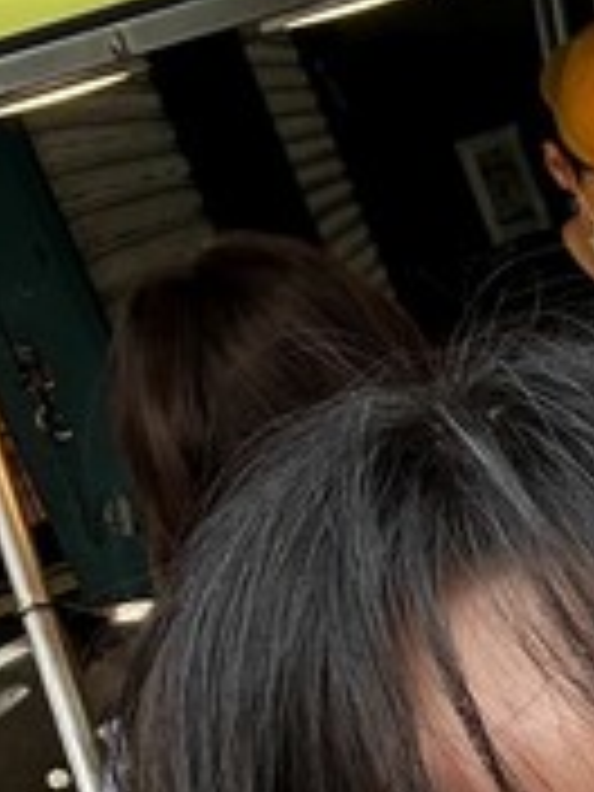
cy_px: 842
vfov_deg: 17.2
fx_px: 2540
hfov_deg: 12.3
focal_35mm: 111
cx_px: 1060
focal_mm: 2.69
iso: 25
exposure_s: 1/410
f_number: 1.9
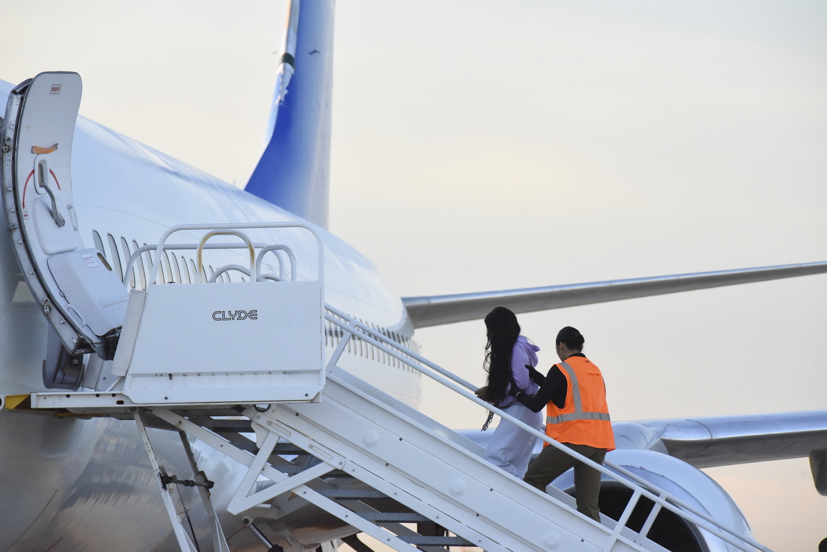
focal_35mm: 300
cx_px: 414
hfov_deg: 6.9
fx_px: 6894
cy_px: 276
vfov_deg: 4.6
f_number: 9
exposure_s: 1/800
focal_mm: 300
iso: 12800
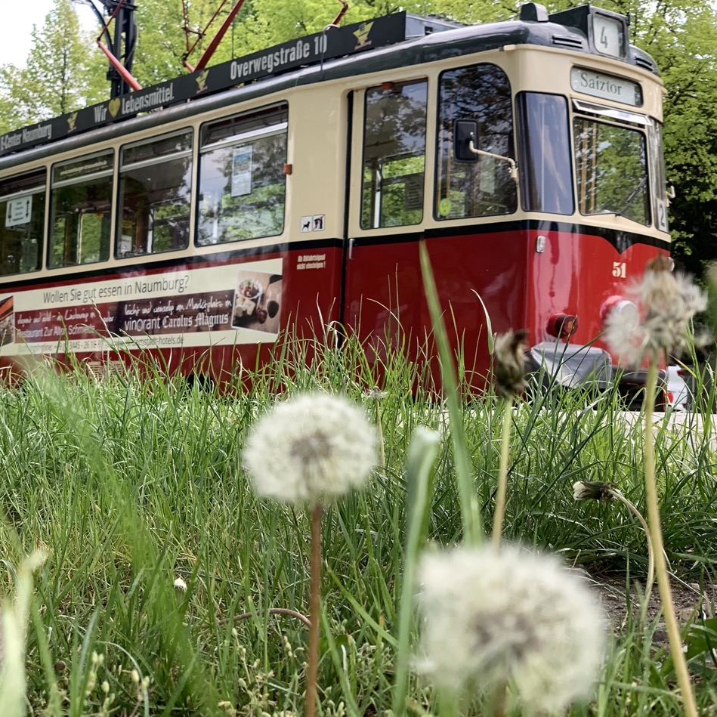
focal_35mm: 62
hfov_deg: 27.6
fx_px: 1453
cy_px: 356
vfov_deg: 27.7
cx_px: 273
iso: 16
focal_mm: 6
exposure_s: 1/122
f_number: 2.4
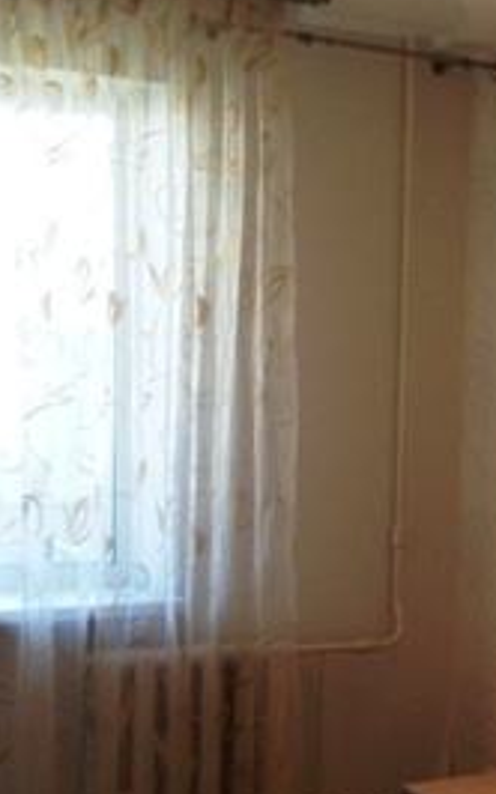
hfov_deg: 16.0
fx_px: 1710
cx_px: 544
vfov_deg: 25.9
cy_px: 561
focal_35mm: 79
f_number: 2.4
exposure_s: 1/40
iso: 50
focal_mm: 4.13
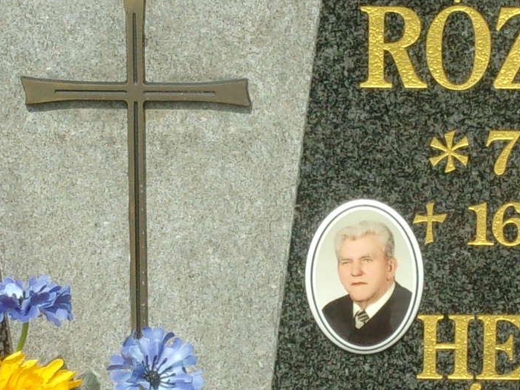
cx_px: 409
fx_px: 3560
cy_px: 284
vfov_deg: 6.3
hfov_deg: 8.3
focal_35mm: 237
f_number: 13.7
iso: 80
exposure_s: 1/75
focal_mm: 11.5
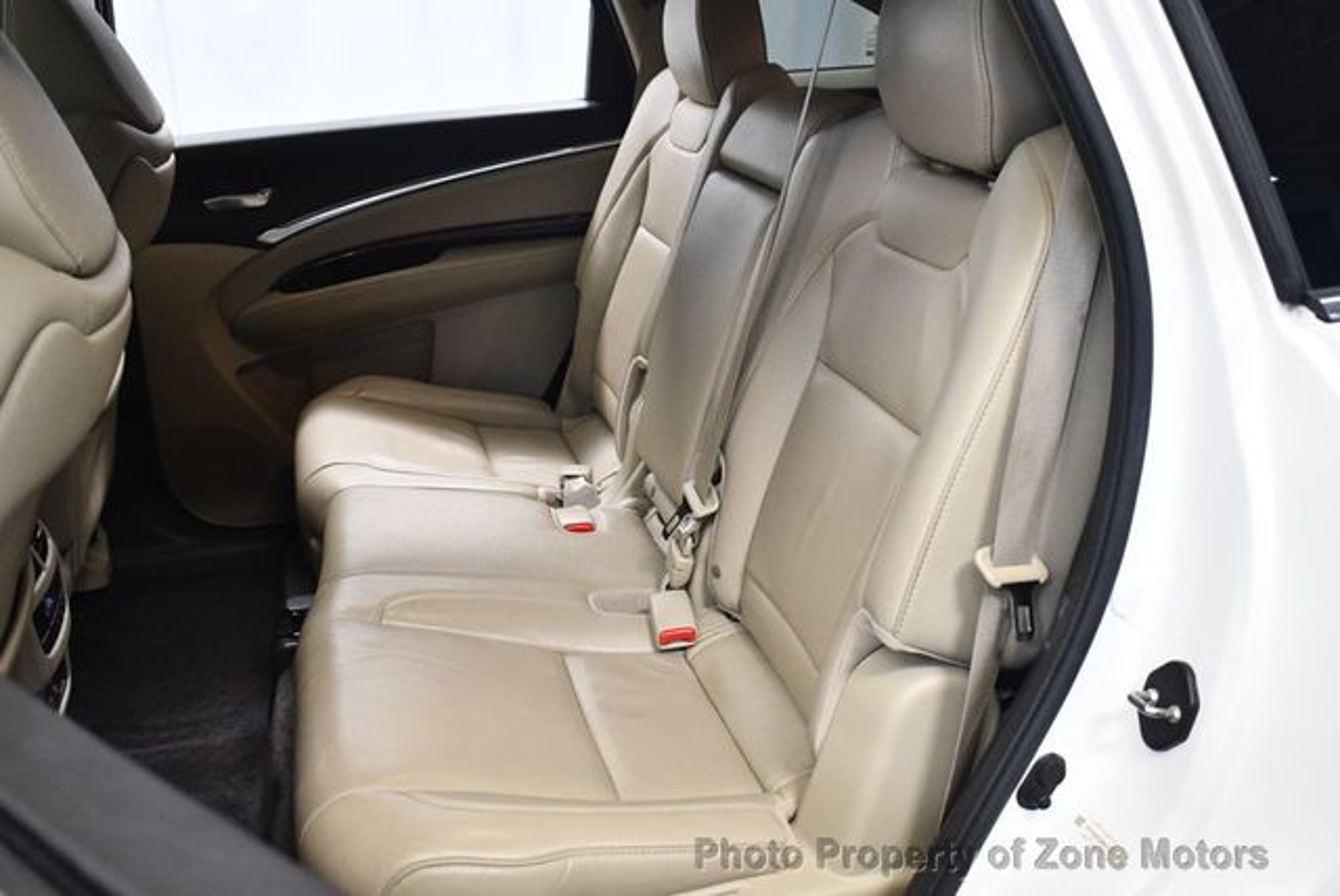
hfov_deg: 53.1
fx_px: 1341
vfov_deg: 36.9
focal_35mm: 36
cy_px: 448
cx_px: 670
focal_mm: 18
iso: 2800
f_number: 3.5
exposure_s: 1/125
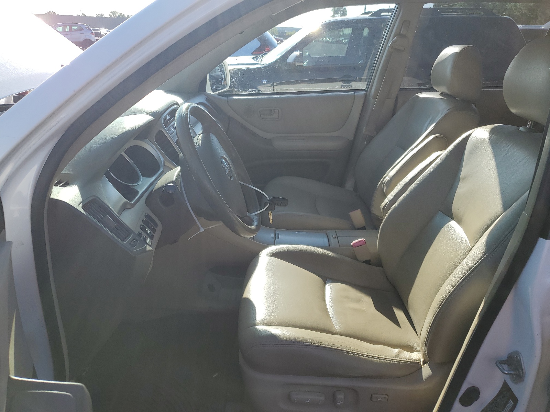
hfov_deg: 67.3
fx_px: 413
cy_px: 206
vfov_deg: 53.1
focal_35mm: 26
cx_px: 275
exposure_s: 1/1667
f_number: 1.5
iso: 50
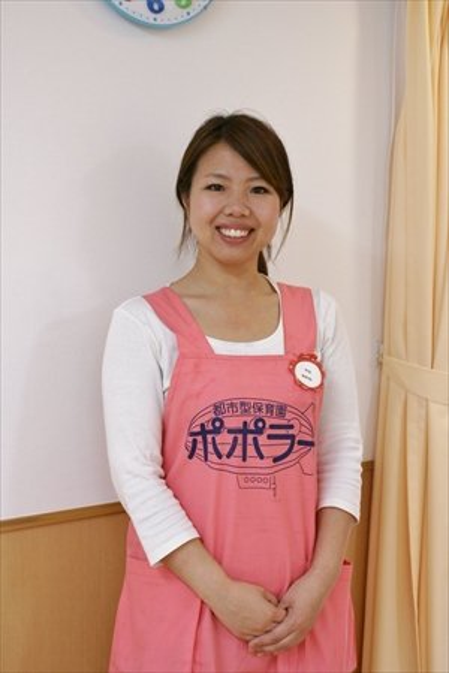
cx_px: 224
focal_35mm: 52
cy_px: 336
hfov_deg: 25.8
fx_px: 982
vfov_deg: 37.9
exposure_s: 1/50
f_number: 5.6
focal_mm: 35
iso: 400
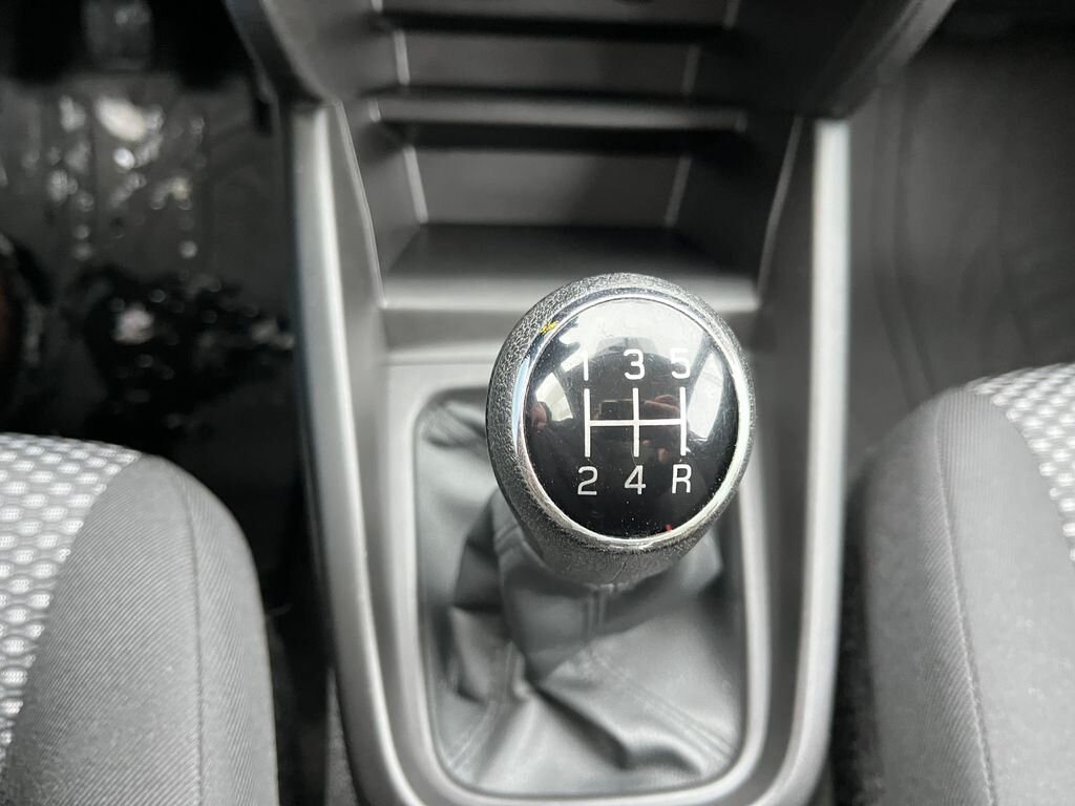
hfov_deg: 67.3
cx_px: 538
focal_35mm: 26
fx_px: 807
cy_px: 403
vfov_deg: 53.1
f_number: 1.6
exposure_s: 1/60
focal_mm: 5.1
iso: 400
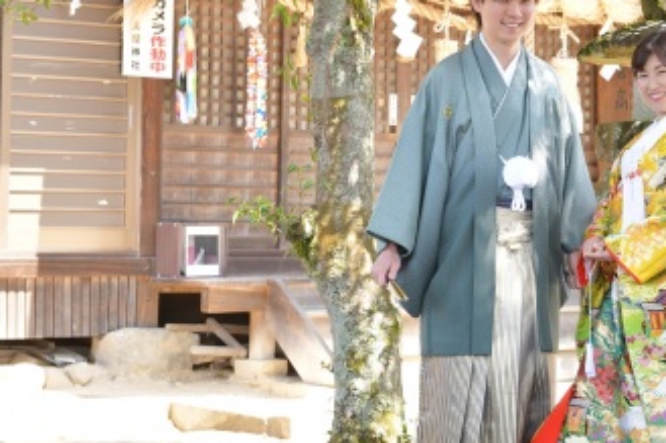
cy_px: 114
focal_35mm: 112
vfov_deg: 12.2
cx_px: 484
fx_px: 2071
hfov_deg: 18.2
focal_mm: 46
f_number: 5
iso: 500
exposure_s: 1/125
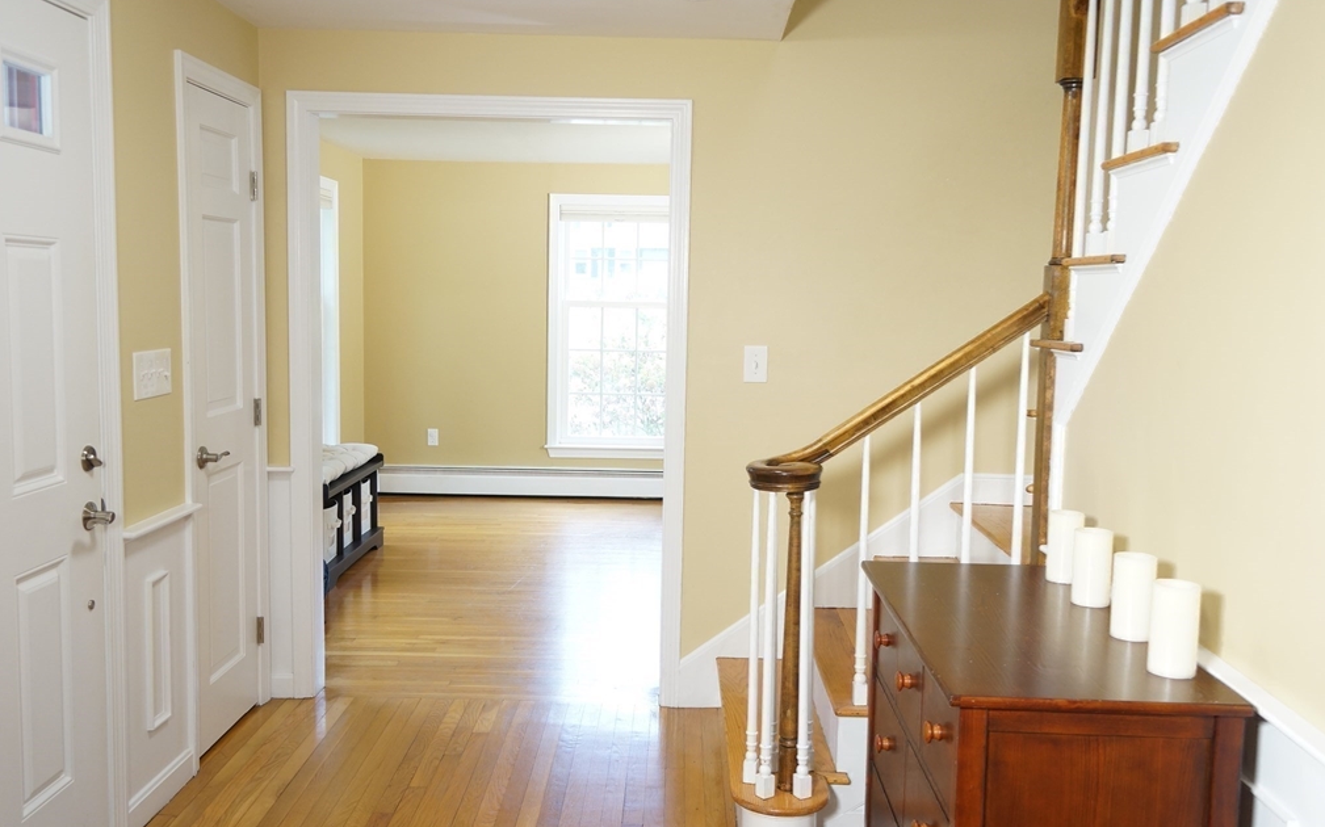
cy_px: 406
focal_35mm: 31
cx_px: 664
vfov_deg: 40.6
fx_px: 1119
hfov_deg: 61.2
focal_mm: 20
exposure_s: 1/50
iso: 640
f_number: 4
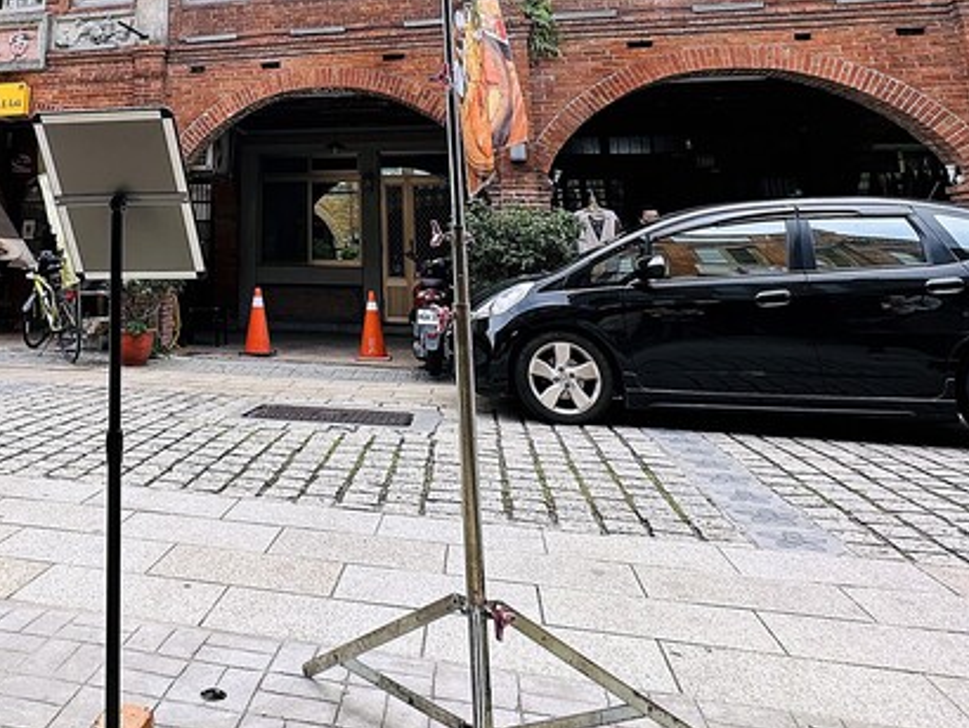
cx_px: 239
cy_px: 56
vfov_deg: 43.5
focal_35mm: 29
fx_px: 812
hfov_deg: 58.3
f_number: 2.2
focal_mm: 2.22
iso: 40
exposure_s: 1/371
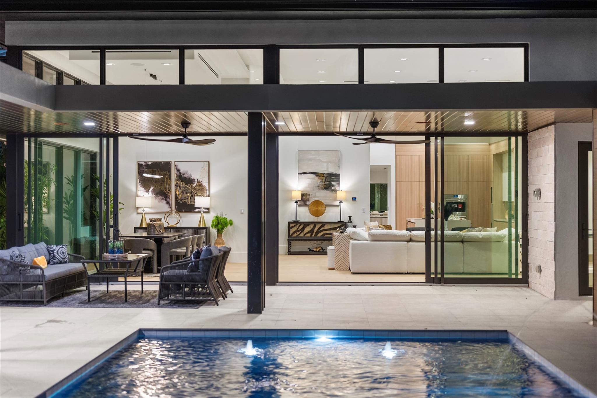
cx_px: 298
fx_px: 829
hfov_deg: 39.6
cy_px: 199
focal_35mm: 50
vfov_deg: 27.0
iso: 500
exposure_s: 1/10
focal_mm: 50
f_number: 2
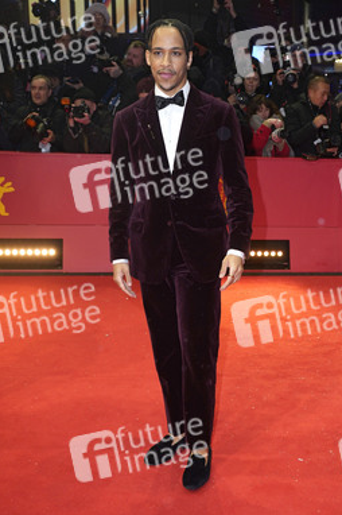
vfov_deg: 44.5
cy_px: 248
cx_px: 178
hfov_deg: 30.5
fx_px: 628
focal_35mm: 44
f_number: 5.6
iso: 800
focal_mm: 42
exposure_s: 1/160
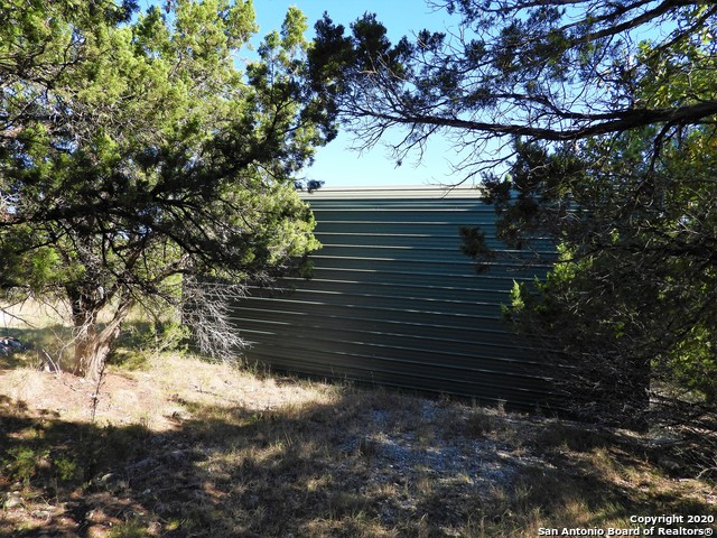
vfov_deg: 56.8
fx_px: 497
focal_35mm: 24
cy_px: 269
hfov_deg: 71.6
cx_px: 358
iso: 100
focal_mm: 4.3
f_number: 2.8
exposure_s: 1/500
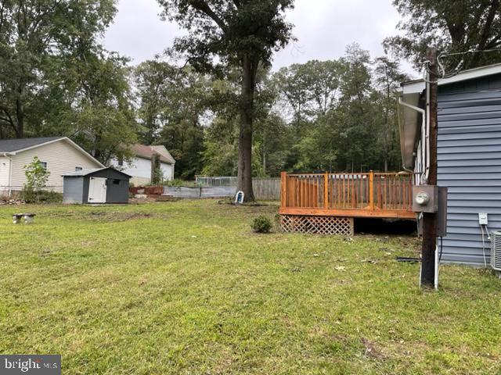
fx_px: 376
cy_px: 188
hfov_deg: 67.3
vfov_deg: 53.1
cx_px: 250
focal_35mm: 26
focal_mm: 4.2
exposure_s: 1/380
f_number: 1.6
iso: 32
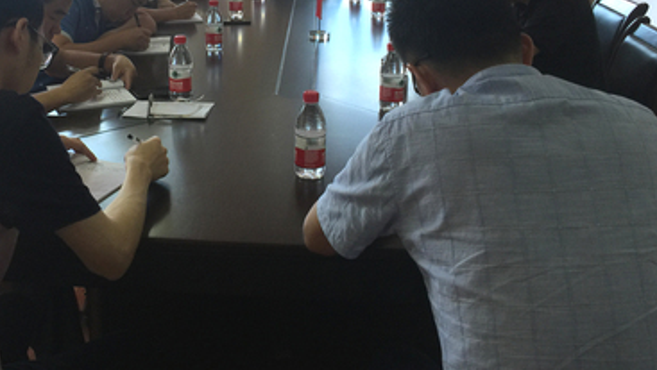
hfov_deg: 47.0
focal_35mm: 43
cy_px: 38
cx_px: 251
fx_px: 750
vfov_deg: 26.8
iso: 40
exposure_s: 1/33
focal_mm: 4.15
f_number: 2.2
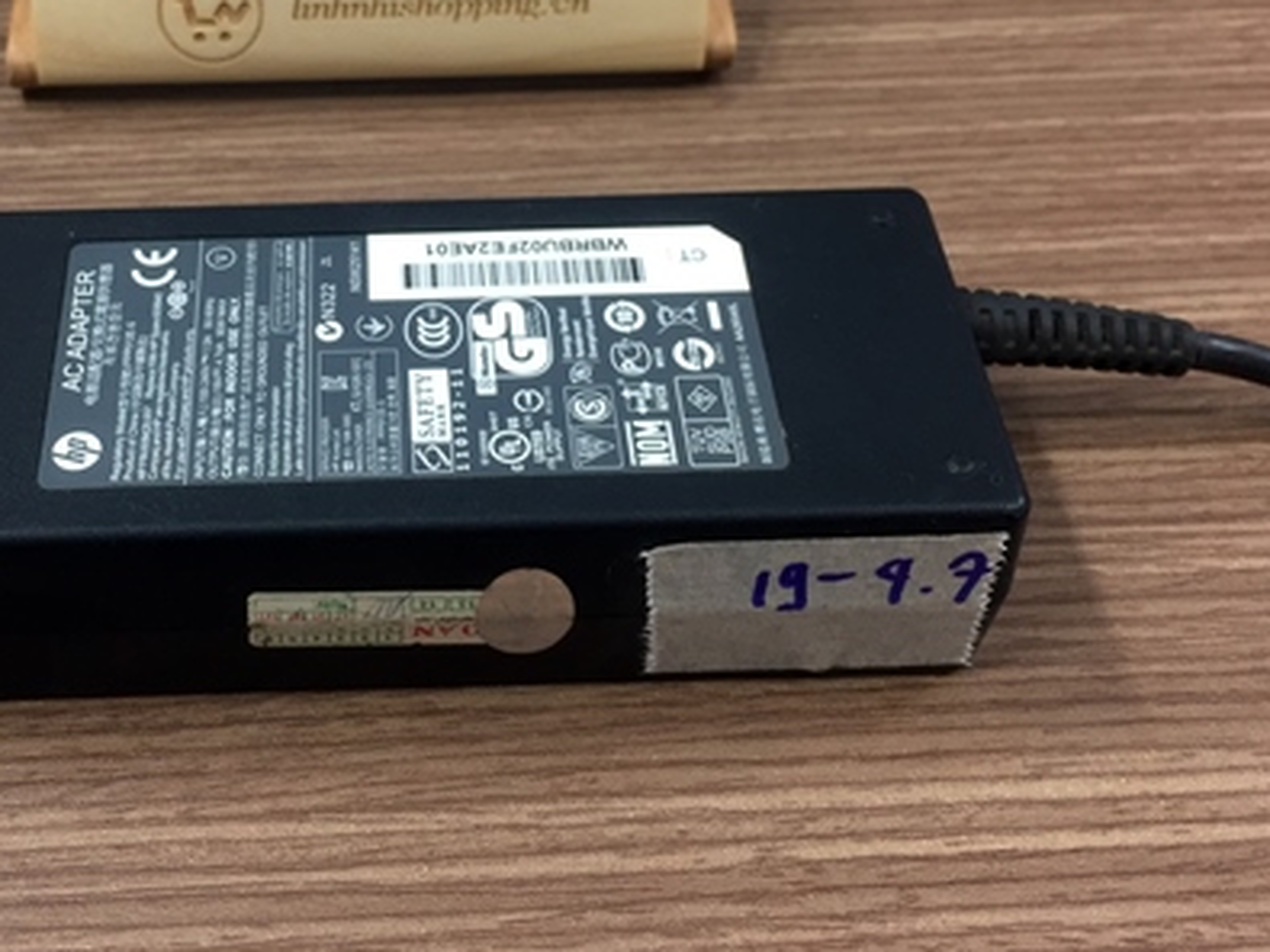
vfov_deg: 30.3
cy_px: 215
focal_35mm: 47
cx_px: 373
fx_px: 1724
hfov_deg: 39.7
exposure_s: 1/33
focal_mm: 4.15
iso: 80
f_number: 2.2
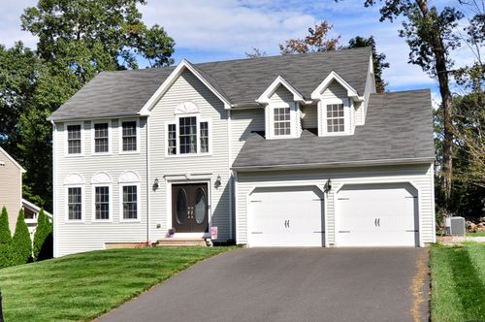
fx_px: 404
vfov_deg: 43.5
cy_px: 161
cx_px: 242
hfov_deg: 62.0
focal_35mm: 30
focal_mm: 20
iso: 200
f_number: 8
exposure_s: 1/400
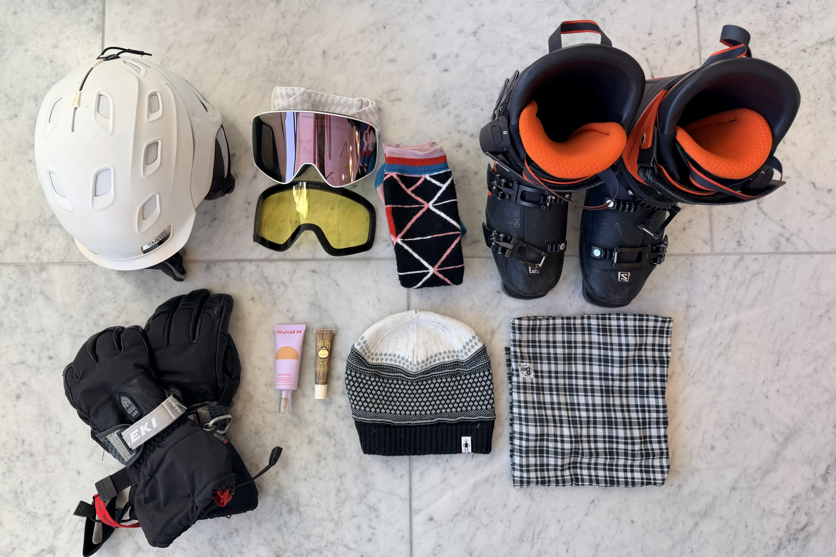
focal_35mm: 25
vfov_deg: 51.2
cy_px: 254
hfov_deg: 71.5
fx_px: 580
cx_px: 418
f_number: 1.78
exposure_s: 1/120
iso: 80
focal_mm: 6.76
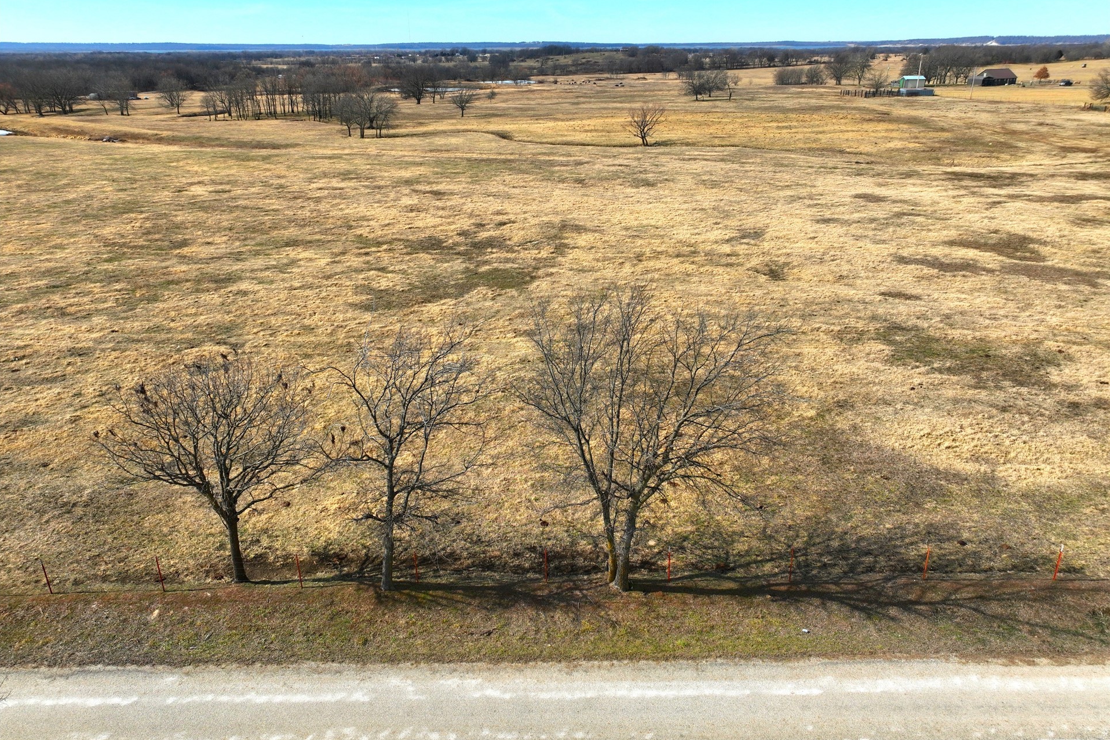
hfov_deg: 71.5
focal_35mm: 25
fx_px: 771
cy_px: 371
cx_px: 554
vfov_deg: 51.3
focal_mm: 12.29
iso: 100
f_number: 2.8
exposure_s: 1/1600
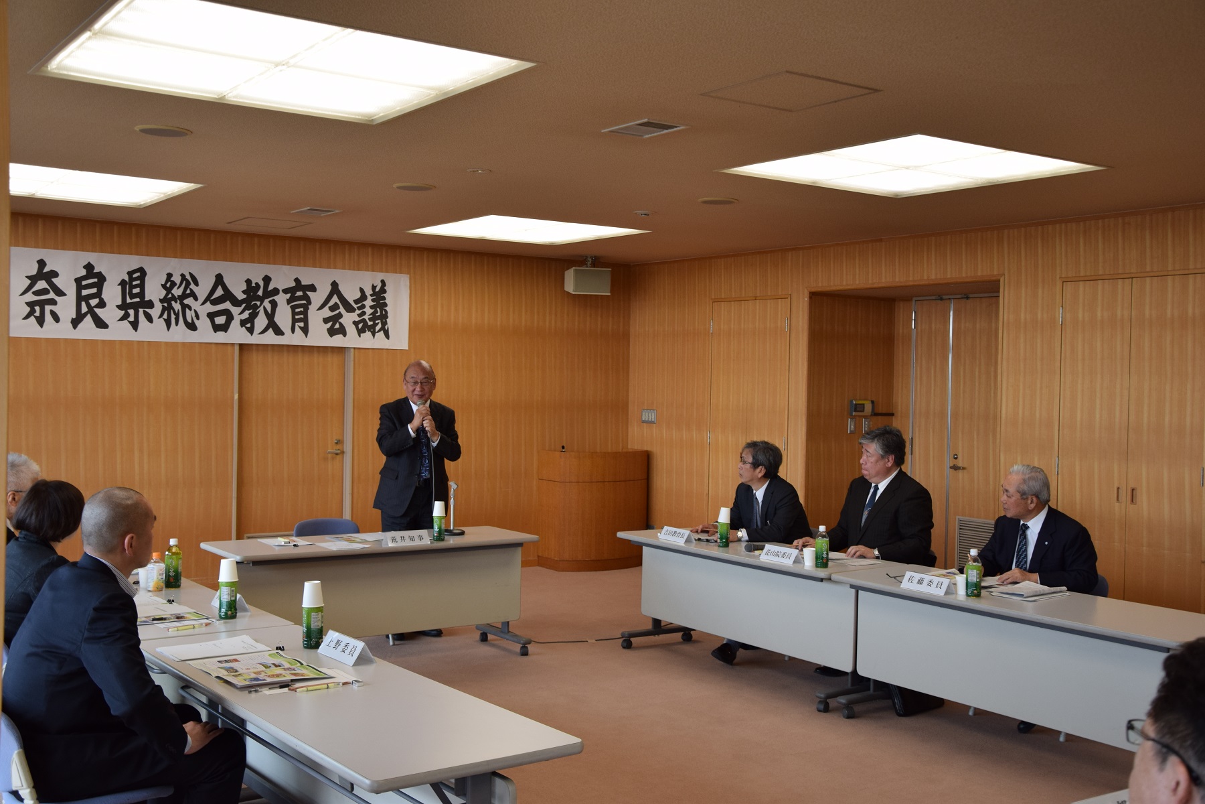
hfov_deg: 51.3
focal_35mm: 38
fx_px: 1255
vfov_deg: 35.5
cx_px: 602
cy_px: 402
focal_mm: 25
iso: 400
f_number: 5.6
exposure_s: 1/125
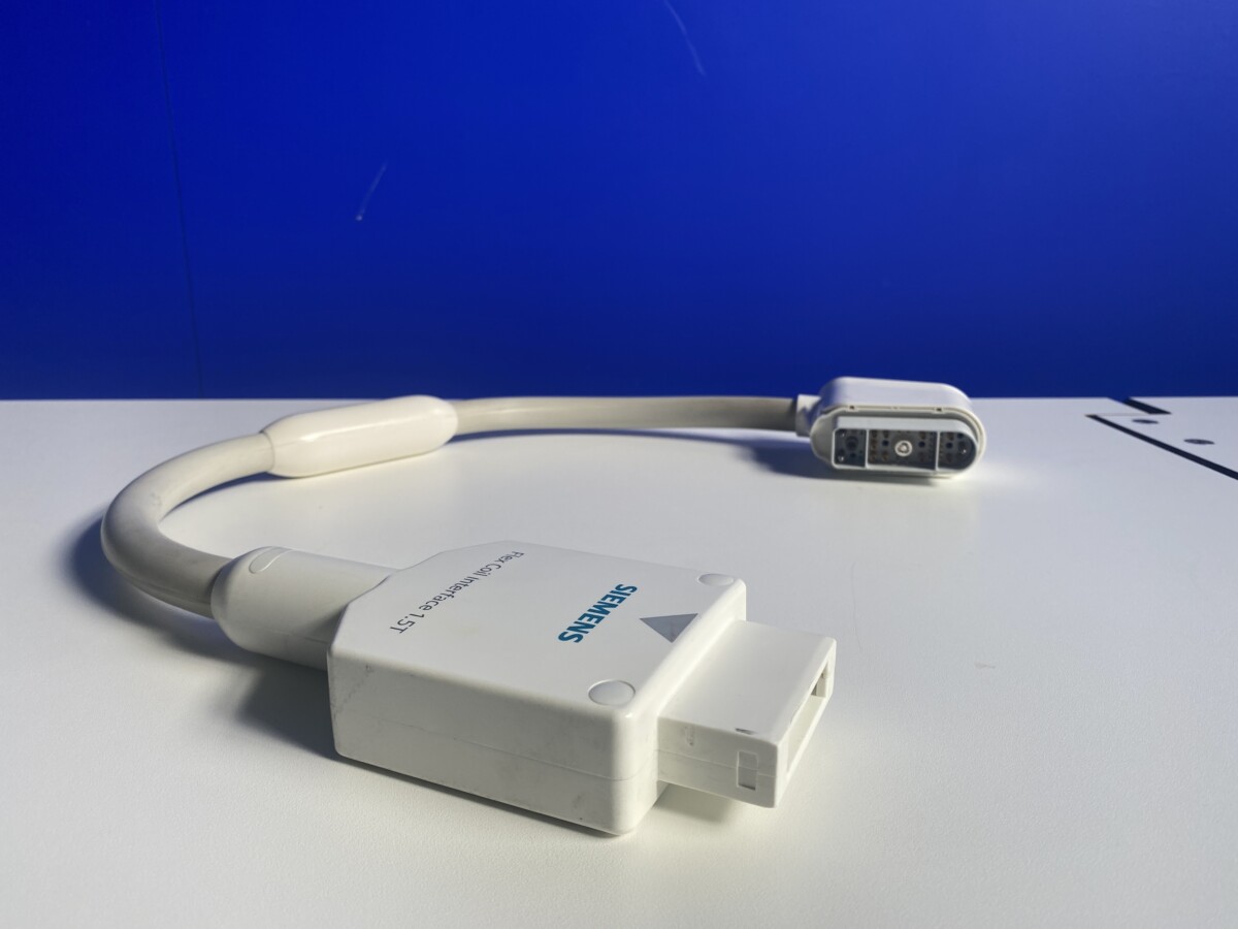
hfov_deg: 67.3
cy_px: 464
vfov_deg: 53.1
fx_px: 930
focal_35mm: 26
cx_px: 619
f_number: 1.8
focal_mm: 4.25
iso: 32
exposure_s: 1/839
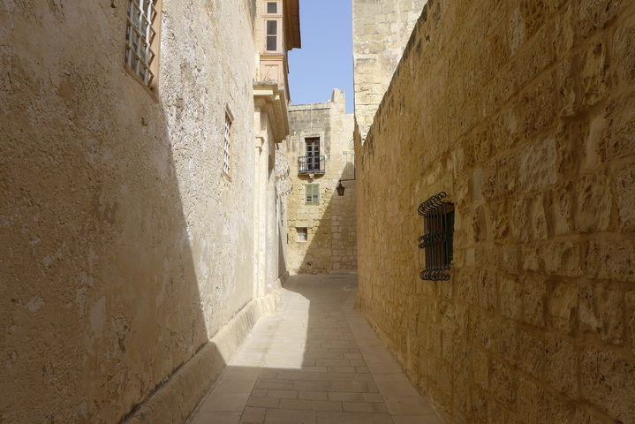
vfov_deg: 46.4
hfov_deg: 65.5
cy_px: 212
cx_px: 318
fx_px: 494
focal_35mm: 28
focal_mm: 5.5
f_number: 2.8
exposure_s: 1/1600
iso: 80
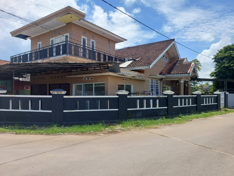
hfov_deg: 73.9
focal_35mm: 23
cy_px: 88
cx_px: 117
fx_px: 155
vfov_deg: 58.9
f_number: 1.8
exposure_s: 1/768
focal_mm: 5.06
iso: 25
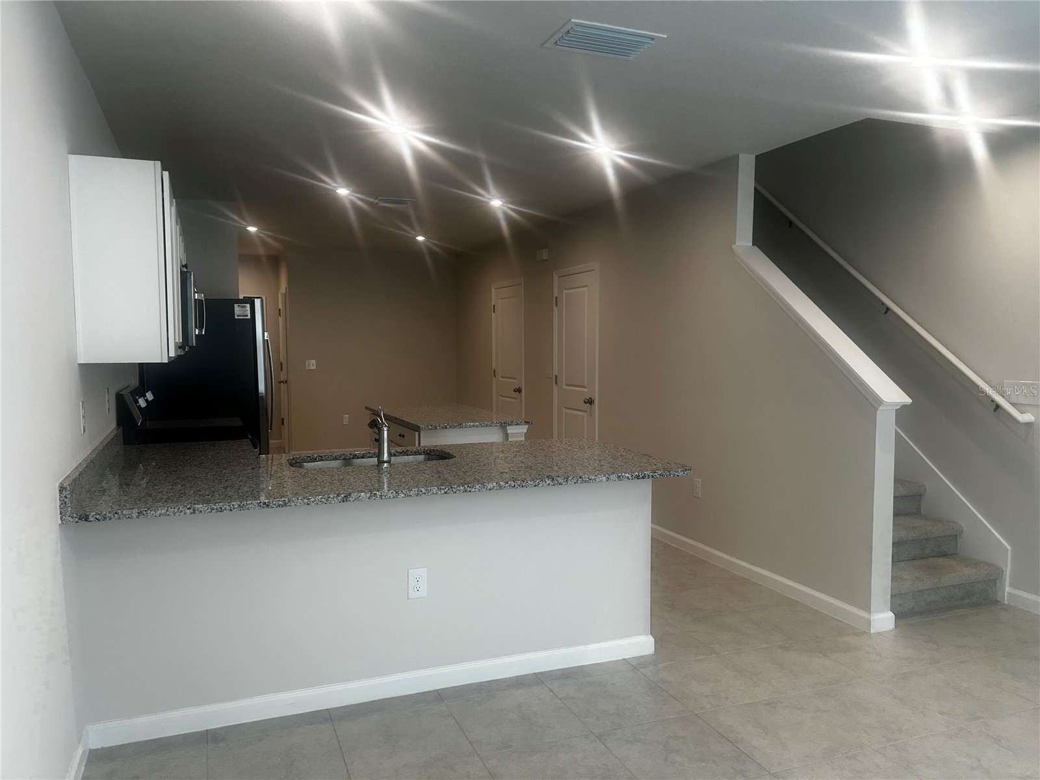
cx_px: 520
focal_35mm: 26
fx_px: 781
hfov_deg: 67.3
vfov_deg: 53.1
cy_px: 390
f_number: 1.5
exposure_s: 1/120
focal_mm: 5.7
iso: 64
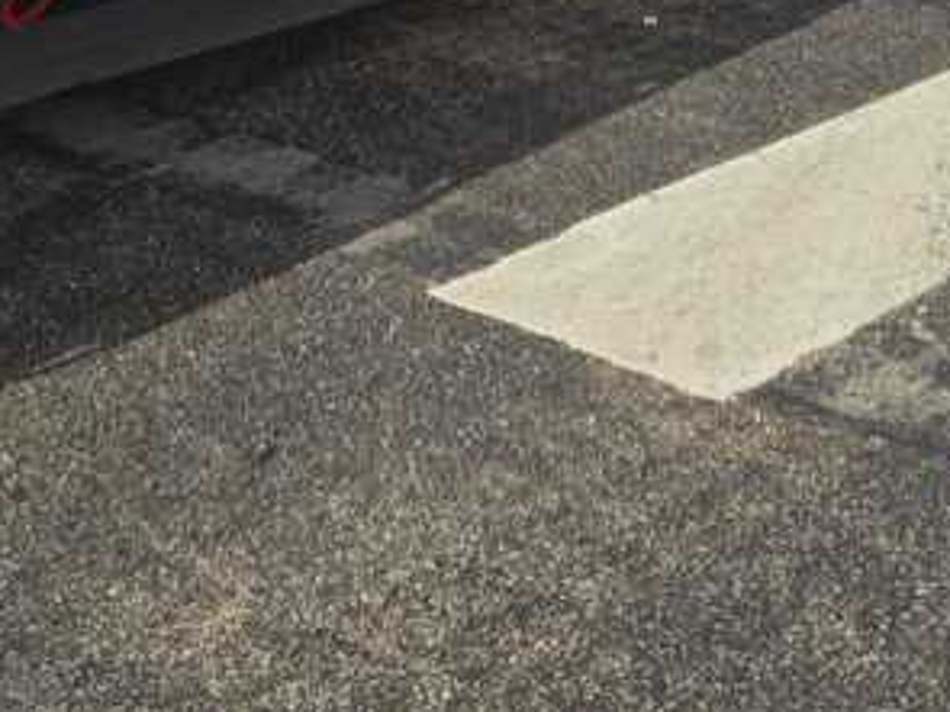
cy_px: -457
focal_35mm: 78
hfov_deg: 25.0
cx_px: 367
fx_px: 2140
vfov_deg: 16.6
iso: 25
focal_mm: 5.4
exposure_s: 1/1789
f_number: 1.8
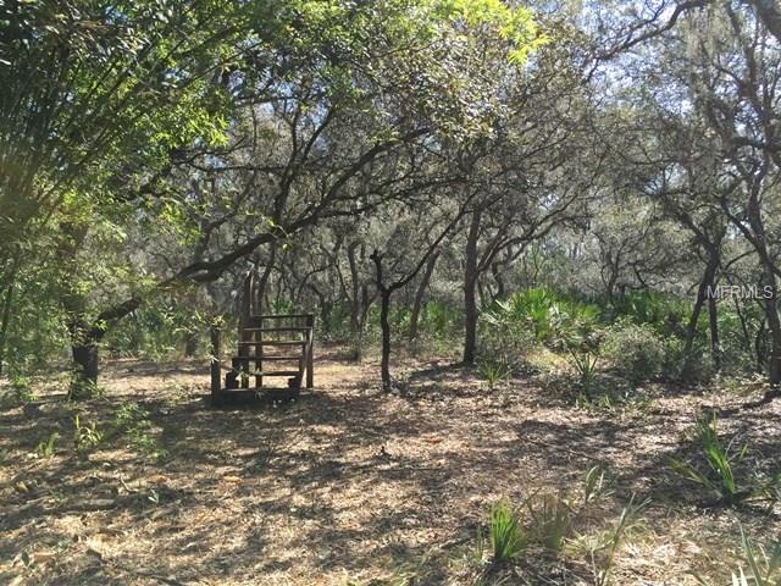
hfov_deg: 61.7
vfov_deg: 48.2
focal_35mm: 29
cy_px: 293
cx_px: 390
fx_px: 654
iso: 32
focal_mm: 4.15
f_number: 2.2
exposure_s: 1/520
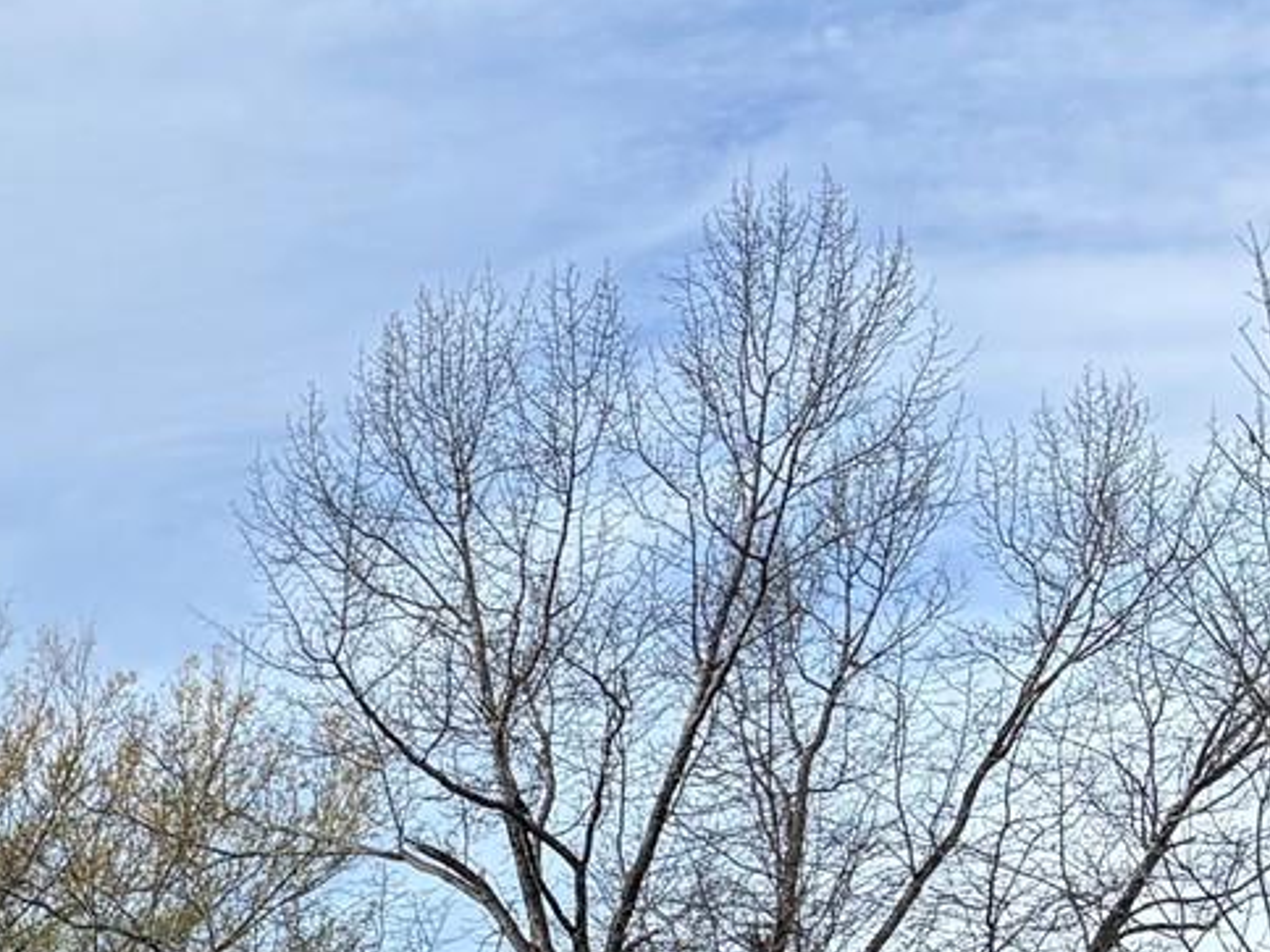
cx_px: -1120
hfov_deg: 15.1
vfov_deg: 12.1
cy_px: 1862
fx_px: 4036
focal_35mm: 110
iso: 50
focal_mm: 5.96
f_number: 1.6
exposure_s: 1/2639
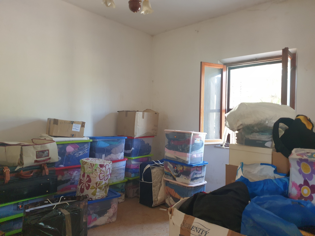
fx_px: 237
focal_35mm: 26
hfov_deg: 67.3
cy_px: 118
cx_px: 158
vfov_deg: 53.1
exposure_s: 1/33
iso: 250
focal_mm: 4.3
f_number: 1.5
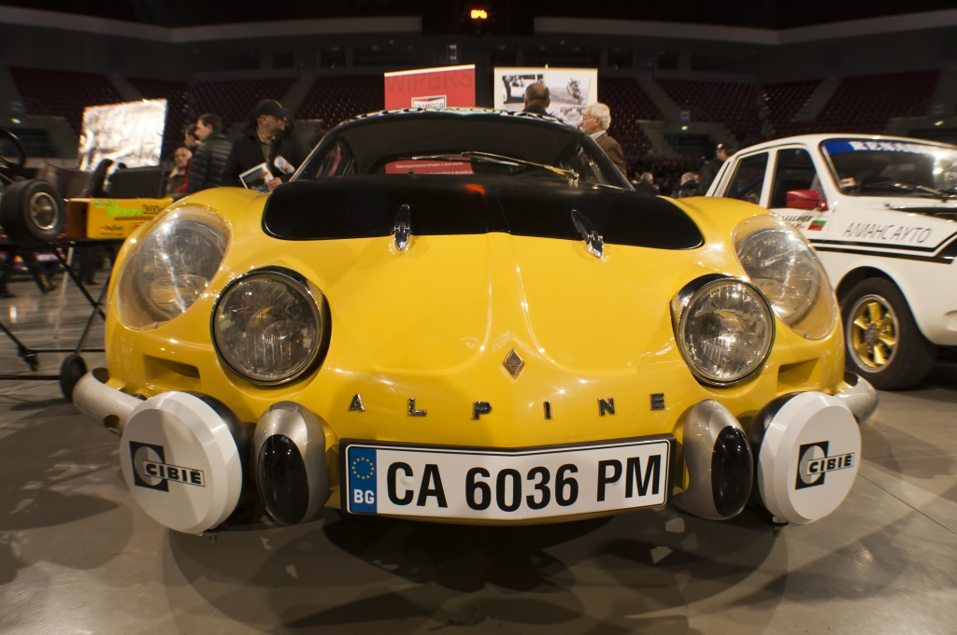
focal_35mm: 33
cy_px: 318
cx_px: 478
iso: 800
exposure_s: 1/40
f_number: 7.1
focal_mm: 22
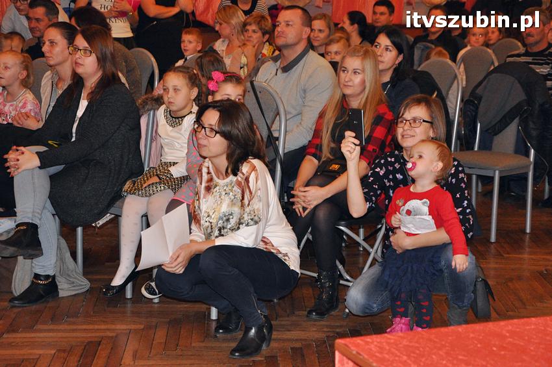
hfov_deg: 28.1
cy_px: 184
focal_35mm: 72
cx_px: 276
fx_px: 1103
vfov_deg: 18.9
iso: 2000
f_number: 5
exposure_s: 1/60
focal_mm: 48
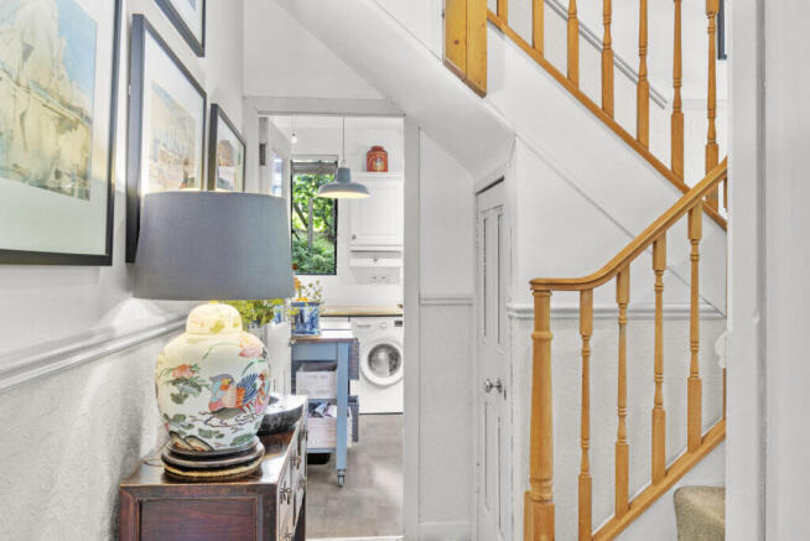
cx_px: 405
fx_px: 653
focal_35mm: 29
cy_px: 270
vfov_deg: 45.0
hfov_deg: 63.6
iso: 250
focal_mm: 29
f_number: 9
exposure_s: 1/1.67
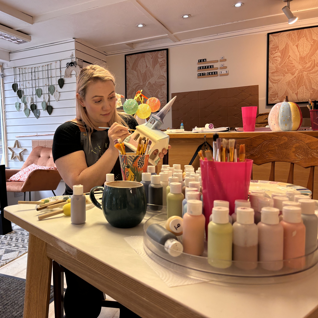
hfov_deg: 51.7
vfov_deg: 52.5
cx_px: 111
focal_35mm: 31
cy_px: 159
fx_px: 322
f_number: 1.6
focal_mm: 5.96
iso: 100
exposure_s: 1/100
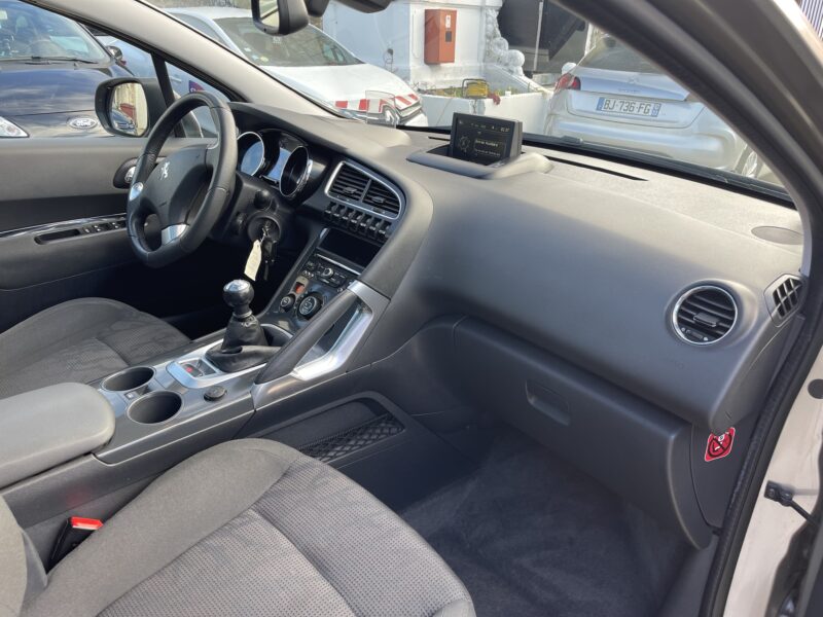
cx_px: 412
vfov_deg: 53.1
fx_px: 618
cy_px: 308
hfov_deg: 67.3
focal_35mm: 26
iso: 40
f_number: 1.6
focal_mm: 5.1
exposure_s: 1/121
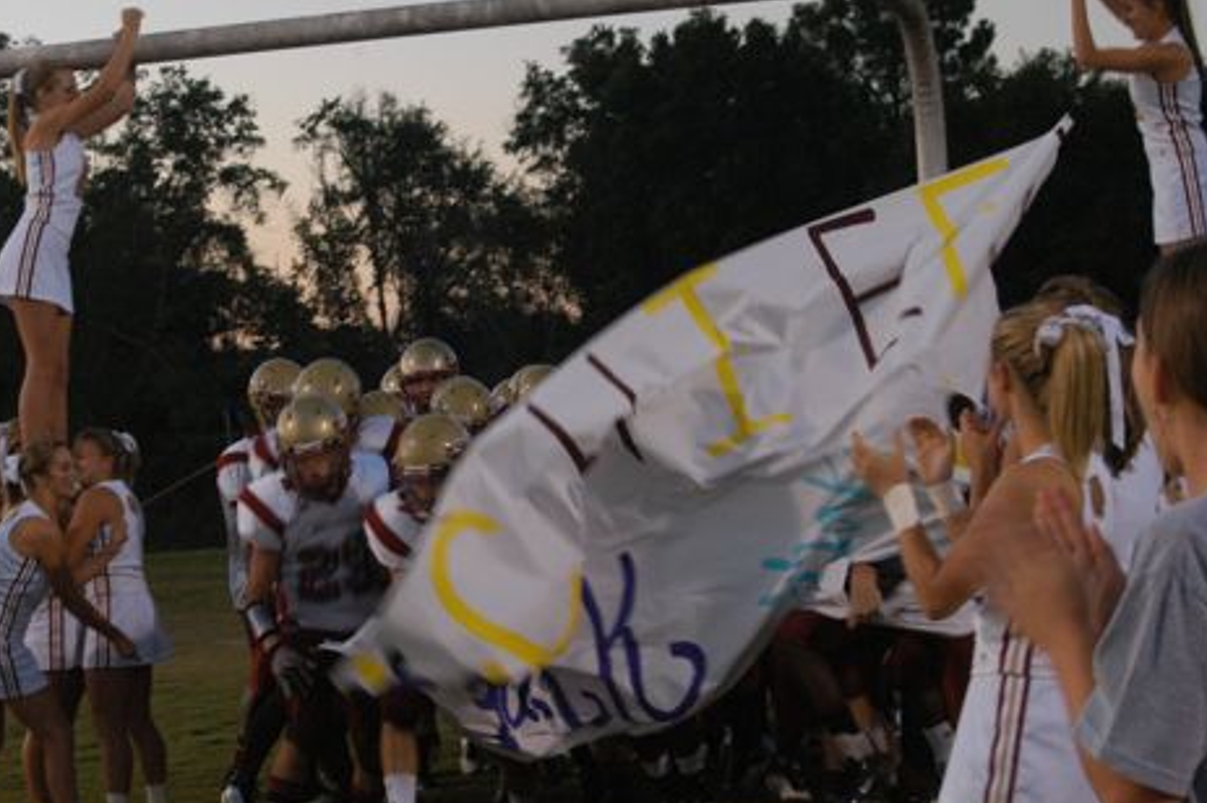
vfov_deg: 16.4
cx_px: 383
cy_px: 469
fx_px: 2781
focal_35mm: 83
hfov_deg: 24.3
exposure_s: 1/60
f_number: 7.1
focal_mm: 40
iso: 1000
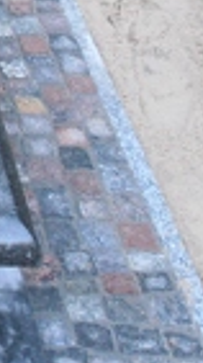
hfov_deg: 9.2
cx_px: -262
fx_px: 1142
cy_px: -118
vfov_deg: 16.9
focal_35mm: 119
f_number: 3
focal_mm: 4.2
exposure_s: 1/30
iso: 125
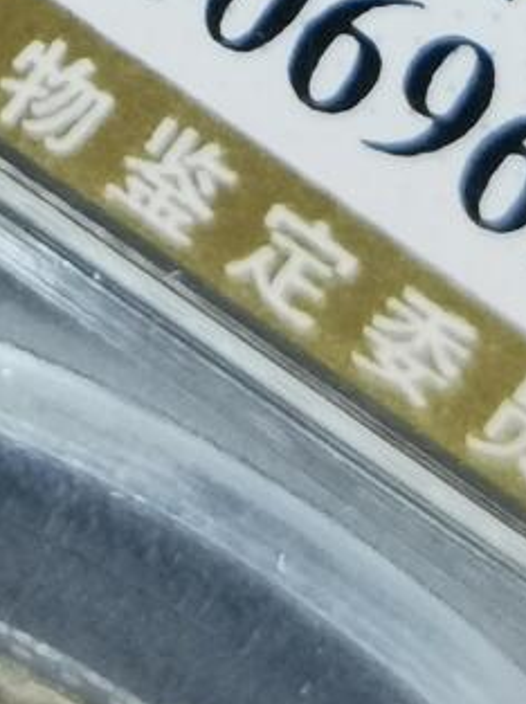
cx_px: -247
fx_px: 7248
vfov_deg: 5.4
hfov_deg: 4.1
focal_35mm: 357
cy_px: -882
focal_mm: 6.67
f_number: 1.9
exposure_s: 1/50
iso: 125
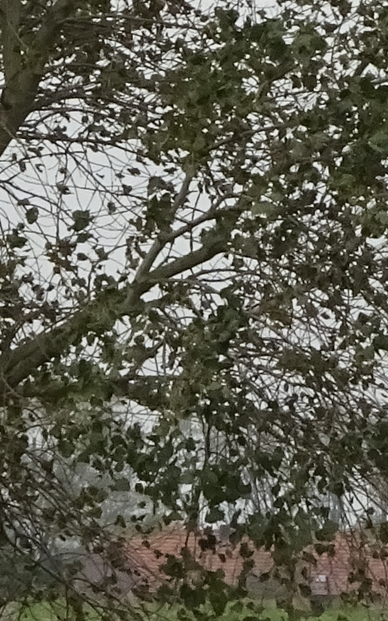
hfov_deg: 1.2
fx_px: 17905
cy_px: 201
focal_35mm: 1058
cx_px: 667
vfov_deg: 2.0
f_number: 6.3
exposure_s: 1/250
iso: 200
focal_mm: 39.66
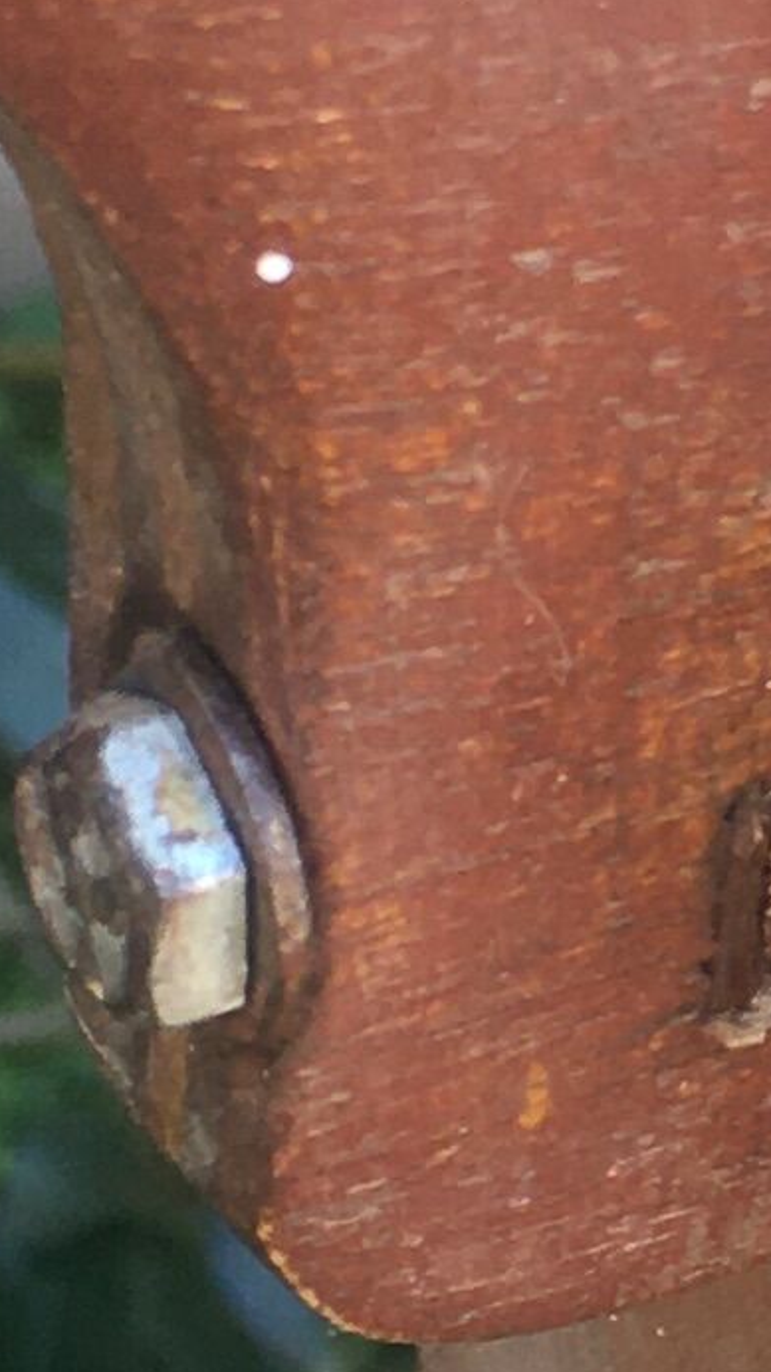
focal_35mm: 184
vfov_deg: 11.7
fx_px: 6691
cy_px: 940
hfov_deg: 6.5
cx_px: 1298
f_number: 2.2
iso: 32
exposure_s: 1/50
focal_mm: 4.15
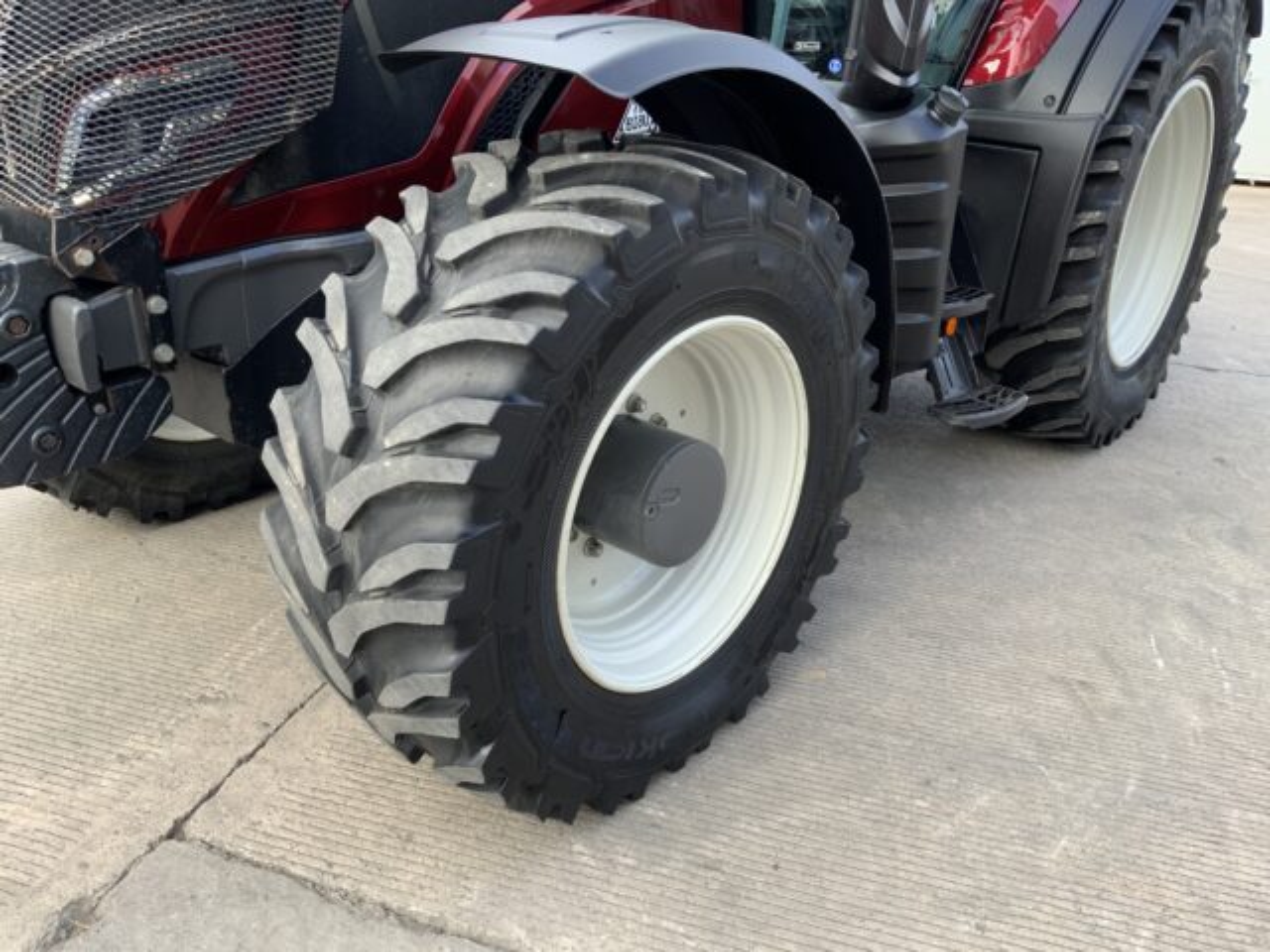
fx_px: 1064
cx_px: 635
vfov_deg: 48.2
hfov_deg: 61.7
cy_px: 476
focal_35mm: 29
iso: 20
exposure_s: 1/122
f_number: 1.8
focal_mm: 3
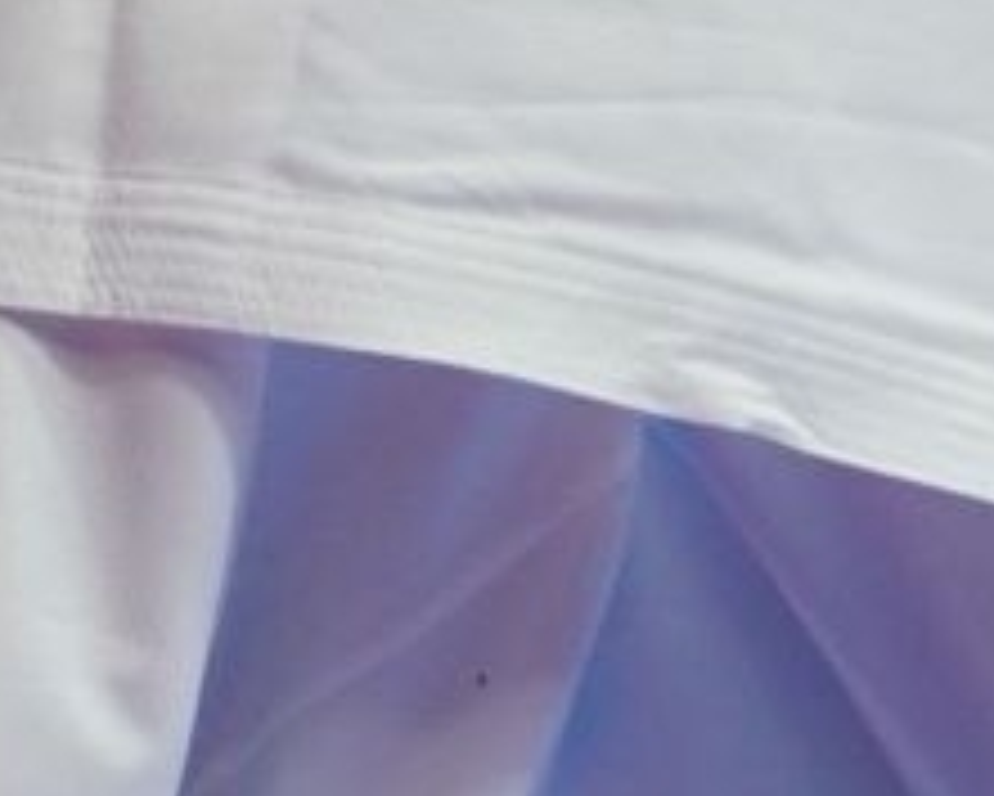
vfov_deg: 1.3
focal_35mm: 1146
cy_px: -1462
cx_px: -1399
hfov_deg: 1.7
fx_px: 33729
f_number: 2.8
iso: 1600
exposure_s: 1/1000
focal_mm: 150
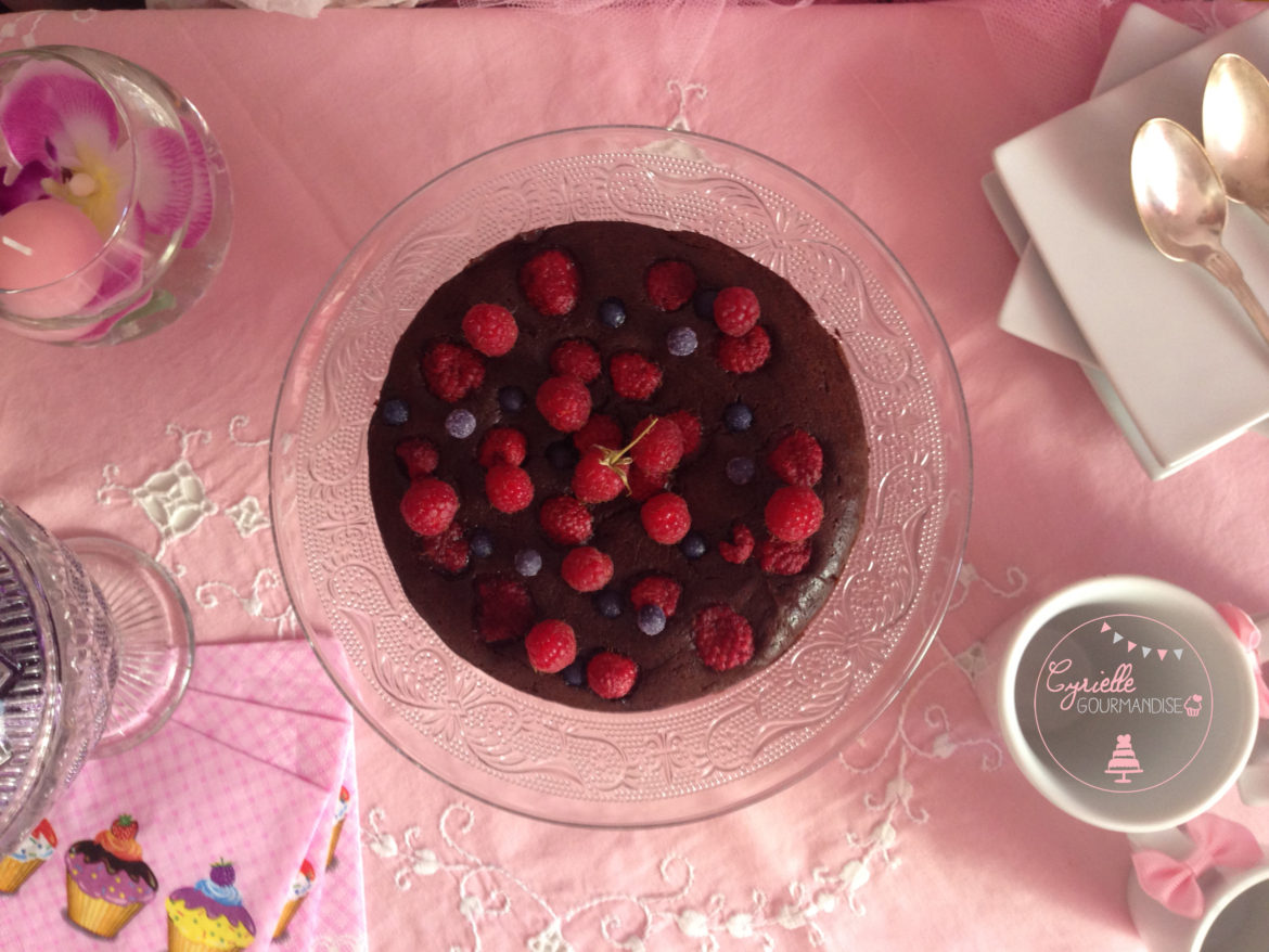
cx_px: 634
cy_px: 476
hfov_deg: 55.3
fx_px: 1210
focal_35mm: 33
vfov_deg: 43.0
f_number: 2.4
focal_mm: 4.12
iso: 80
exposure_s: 1/20
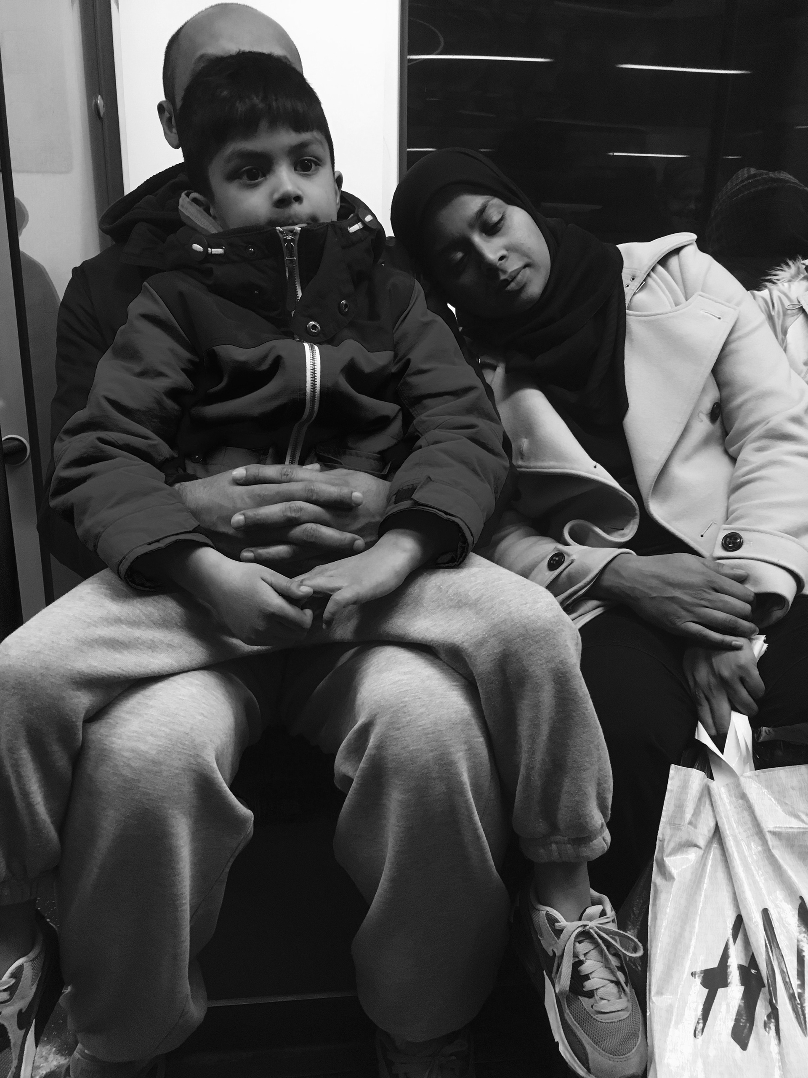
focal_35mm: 29
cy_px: 539
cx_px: 404
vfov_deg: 61.7
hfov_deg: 48.2
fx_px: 903
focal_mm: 4.15
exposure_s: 1/33
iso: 200
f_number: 2.2
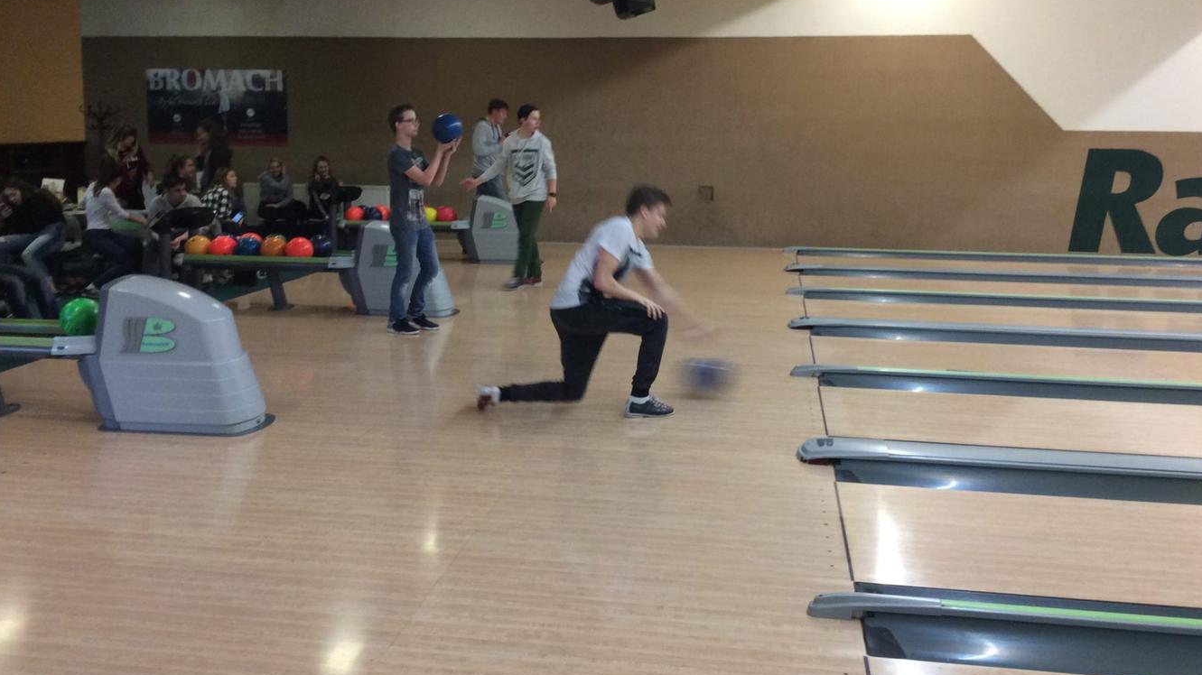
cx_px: 601
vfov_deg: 33.5
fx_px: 1115
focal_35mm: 35
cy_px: 257
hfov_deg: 56.6
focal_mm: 3.3
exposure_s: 1/25
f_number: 2.4
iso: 100
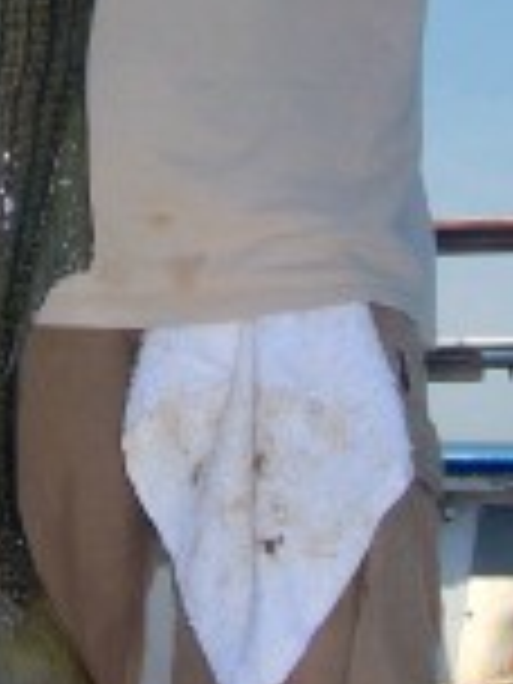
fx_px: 1877
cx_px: 148
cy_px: 58
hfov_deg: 15.5
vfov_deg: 20.2
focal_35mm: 95
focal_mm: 5.85
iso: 64
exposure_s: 1/800
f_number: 4
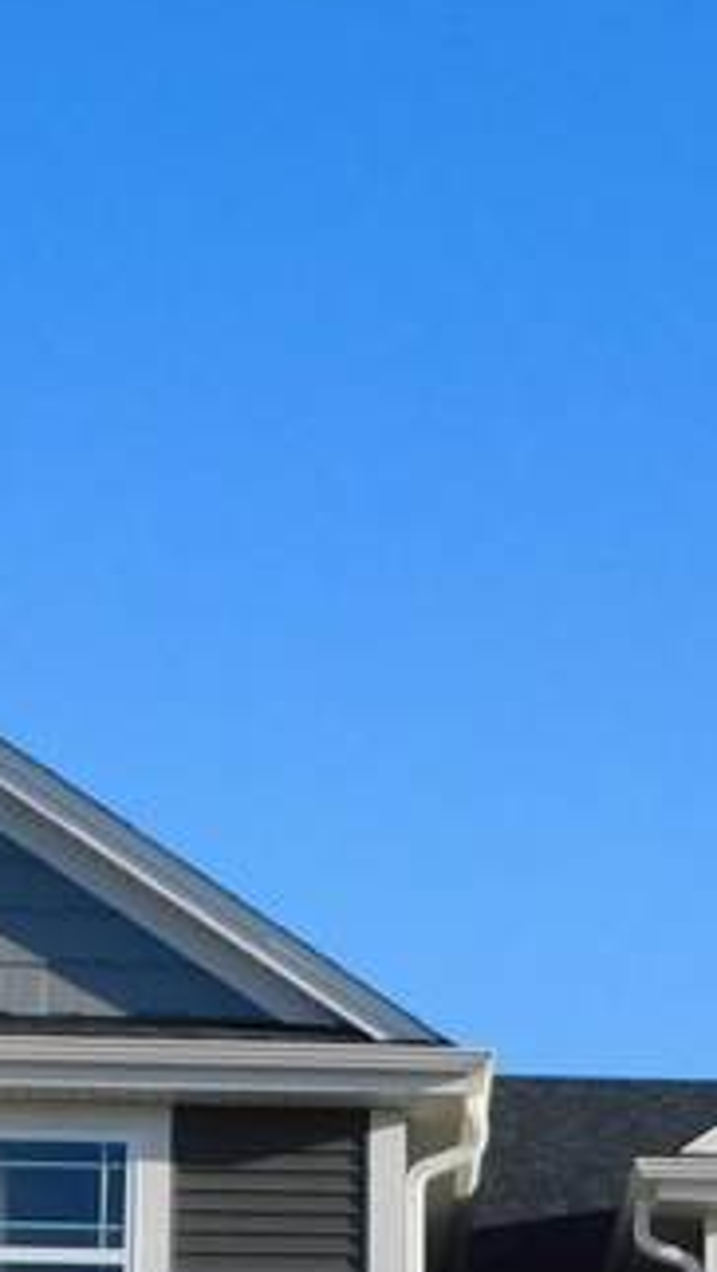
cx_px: 536
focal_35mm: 108
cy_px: 1646
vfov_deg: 18.4
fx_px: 3646
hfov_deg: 11.2
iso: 125
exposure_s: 1/1000
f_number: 3.1
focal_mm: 4.5
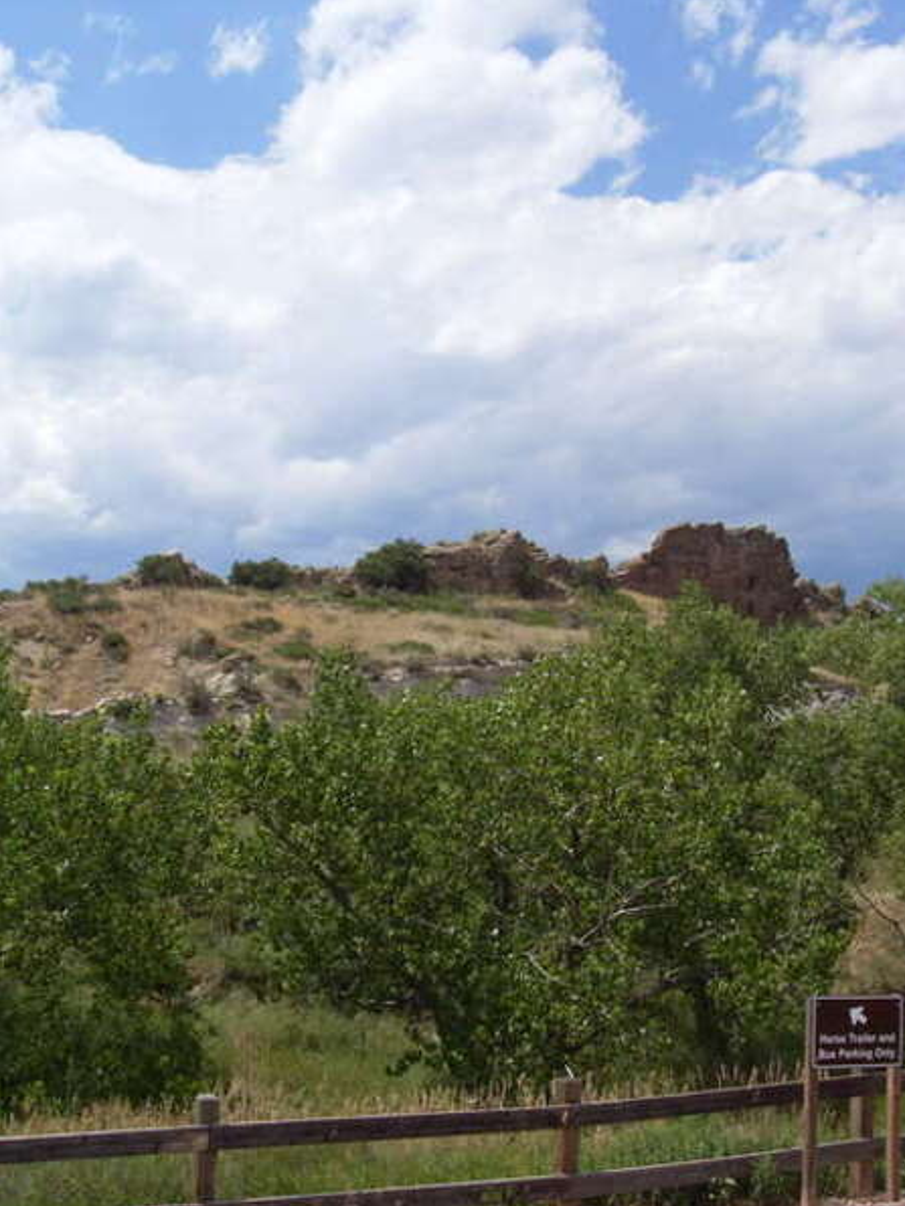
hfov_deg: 30.6
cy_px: 603
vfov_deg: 40.4
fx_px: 1638
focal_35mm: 47
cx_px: 613
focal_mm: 6.3
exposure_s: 1/350
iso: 80
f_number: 7
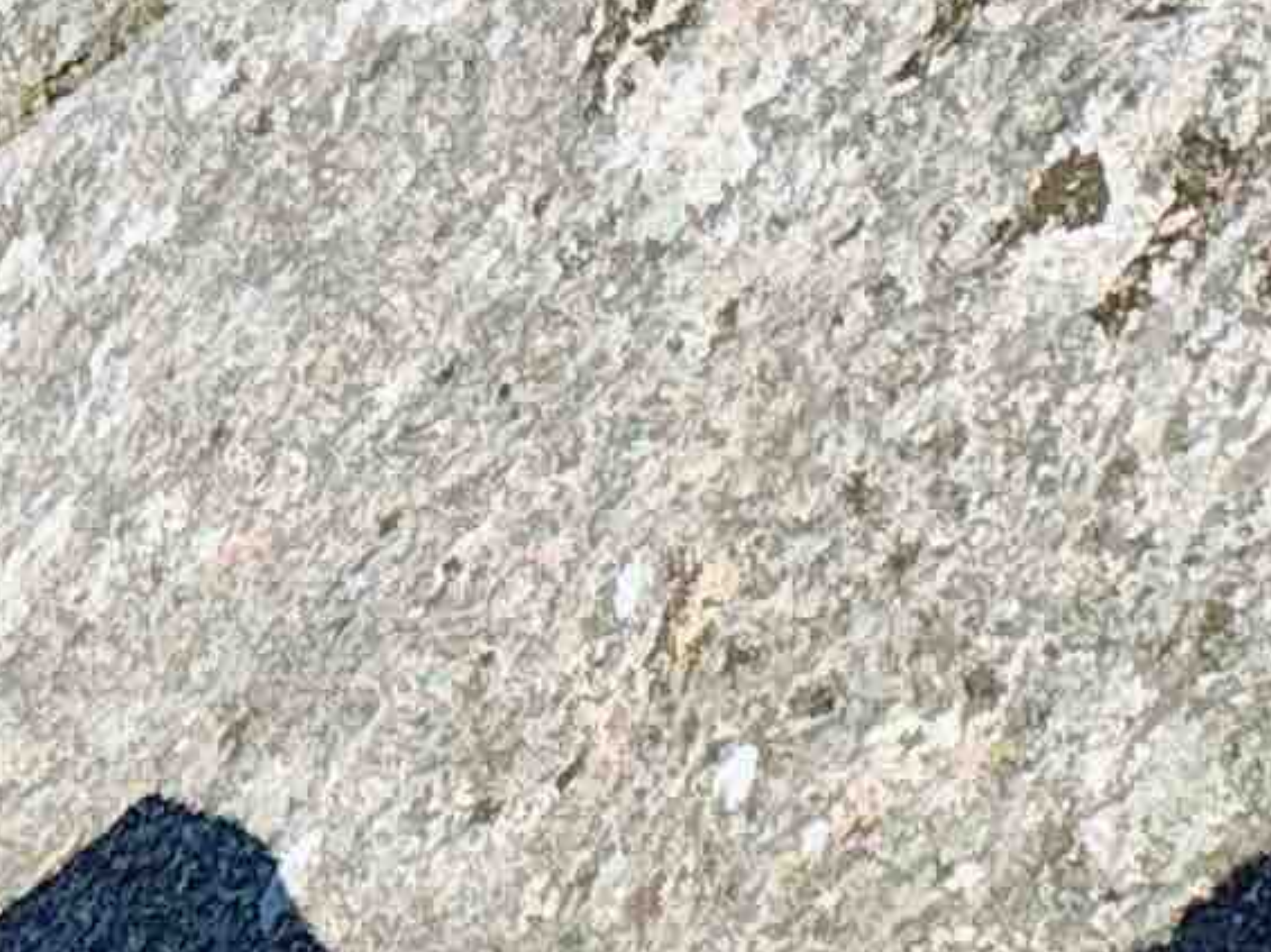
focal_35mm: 181
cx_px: -734
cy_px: -1053
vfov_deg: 7.8
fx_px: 6643
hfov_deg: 10.5
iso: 100
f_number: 1.4
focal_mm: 5.89
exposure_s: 1/1282
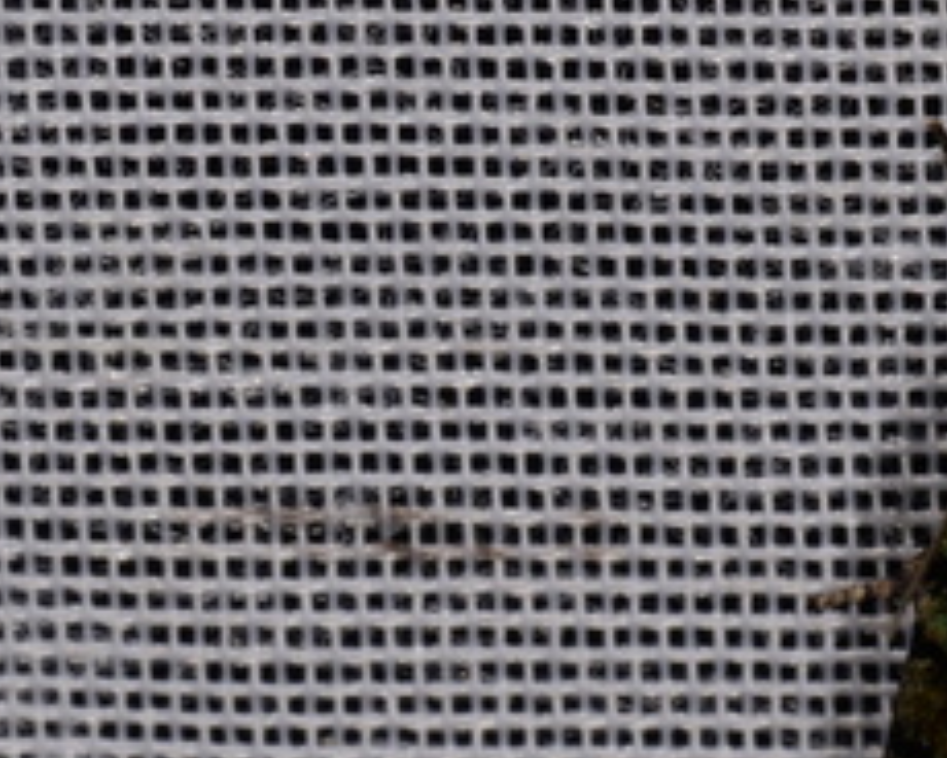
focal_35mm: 412
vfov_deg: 3.8
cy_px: 704
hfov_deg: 4.7
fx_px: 11537
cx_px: 1235
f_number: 25
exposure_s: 1/60
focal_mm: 85
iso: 100
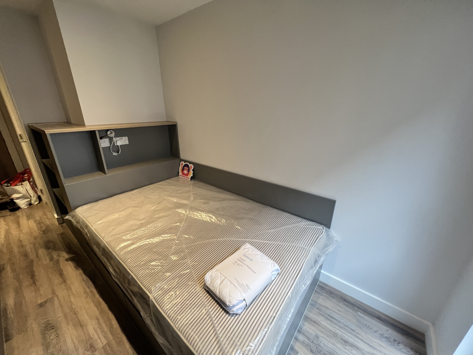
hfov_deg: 106.2
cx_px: 236
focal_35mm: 13
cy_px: 178
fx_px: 178
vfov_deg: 89.9
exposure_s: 1/100
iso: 160
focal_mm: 1.57
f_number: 1.8
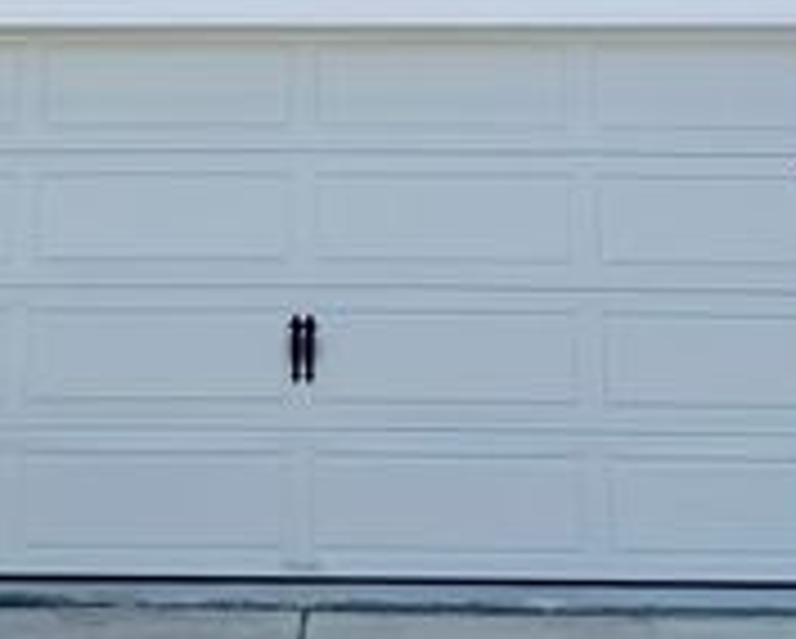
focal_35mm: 66
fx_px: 1557
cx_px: 324
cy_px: -79
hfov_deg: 28.6
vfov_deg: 21.8
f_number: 1.78
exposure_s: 1/4608
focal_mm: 6.76
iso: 80
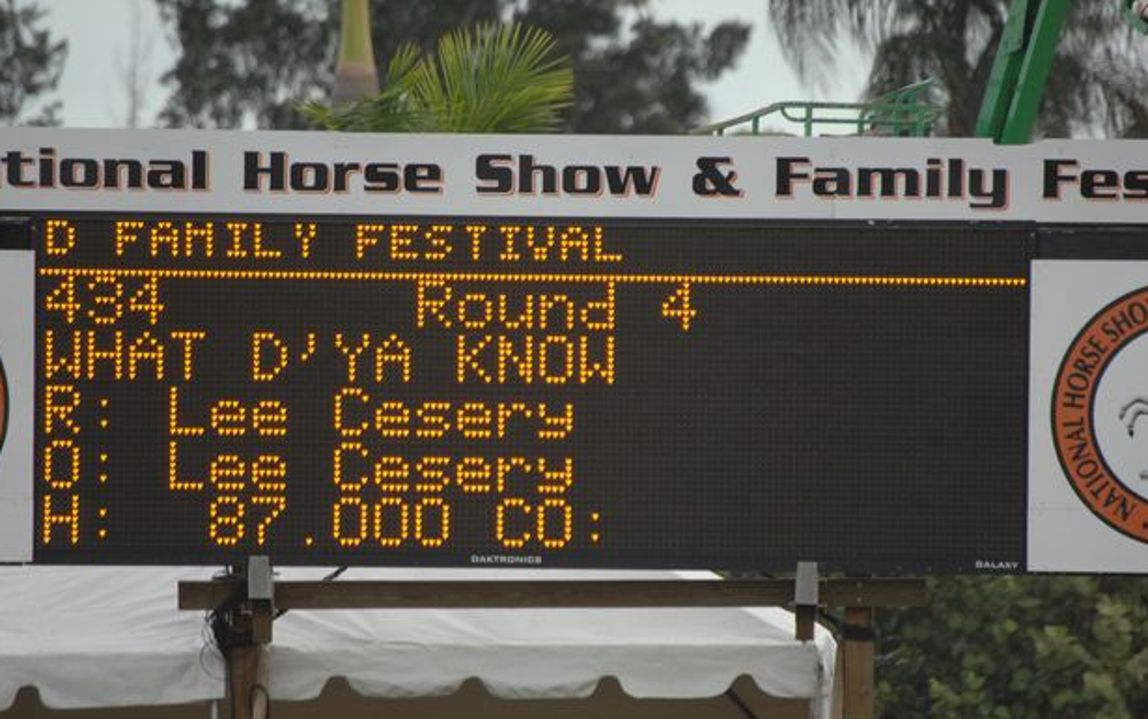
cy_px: 391
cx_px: 588
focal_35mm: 794
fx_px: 24853
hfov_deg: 2.6
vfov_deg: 1.7
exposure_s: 1/500
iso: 500
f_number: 6.3
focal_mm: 500
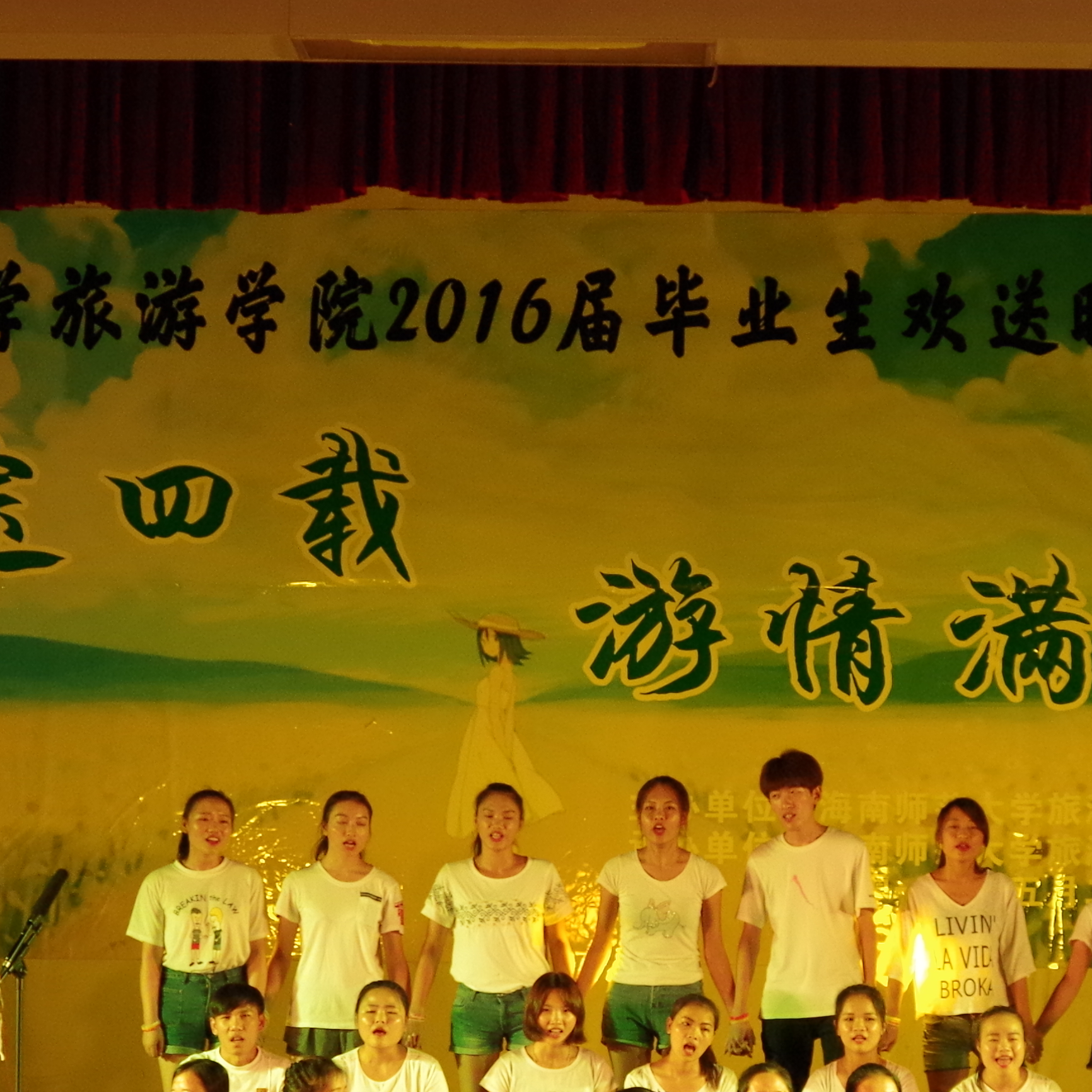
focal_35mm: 181
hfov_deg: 9.7
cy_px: 788
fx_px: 6460
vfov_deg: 9.6
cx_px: 405
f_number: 5.6
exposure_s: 1/100
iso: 1600
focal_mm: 50
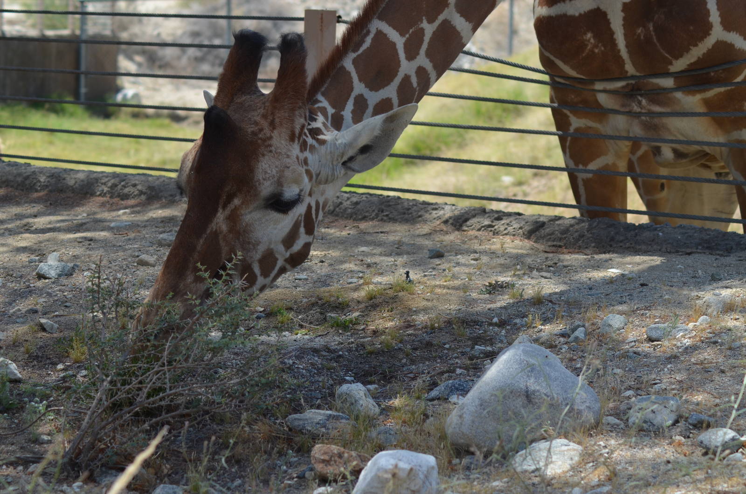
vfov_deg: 11.1
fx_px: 2544
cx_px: 373
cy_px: 247
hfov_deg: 16.7
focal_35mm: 123
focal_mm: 82
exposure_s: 1/640
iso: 200
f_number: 6.3
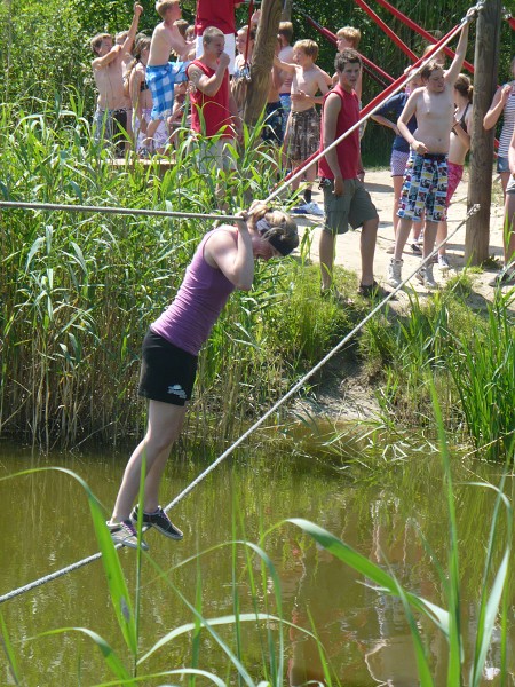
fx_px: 3333
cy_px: 344
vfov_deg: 11.8
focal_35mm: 168
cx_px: 258
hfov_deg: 8.8
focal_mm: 27.7
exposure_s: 1/320
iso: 100
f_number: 4.1
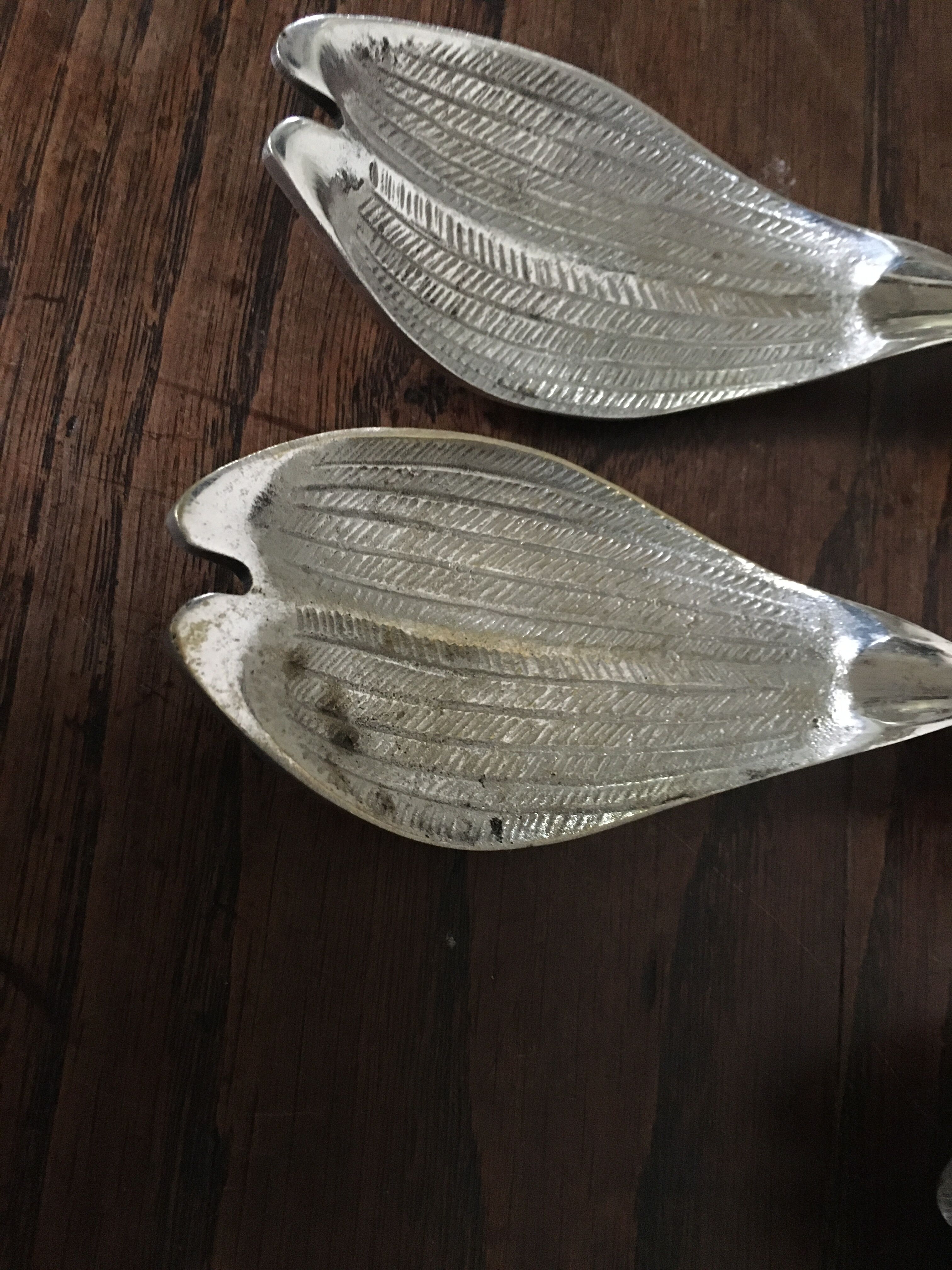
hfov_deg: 48.2
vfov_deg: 61.7
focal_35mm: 29
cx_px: 476
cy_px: 635
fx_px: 1063
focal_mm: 4.15
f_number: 2.2
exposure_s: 1/17
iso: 500
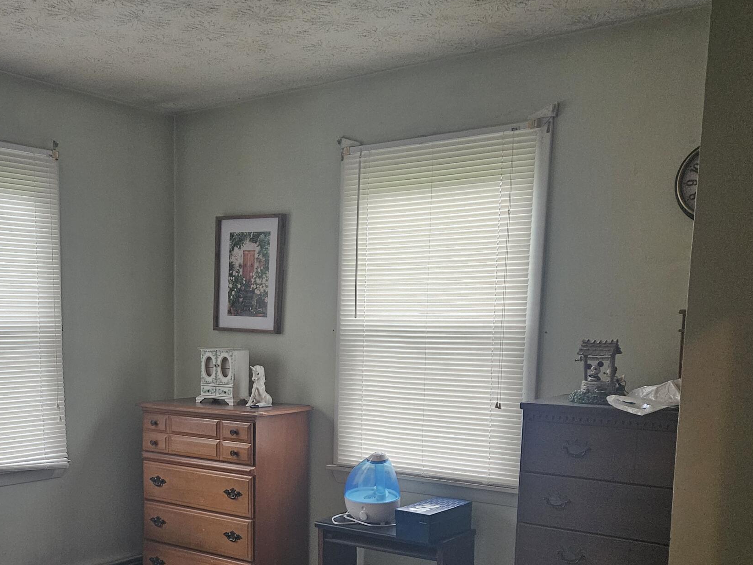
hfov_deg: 43.5
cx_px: 199
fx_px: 914
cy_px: 436
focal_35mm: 42
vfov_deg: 33.5
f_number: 1.8
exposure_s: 1/240
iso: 500
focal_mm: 5.4
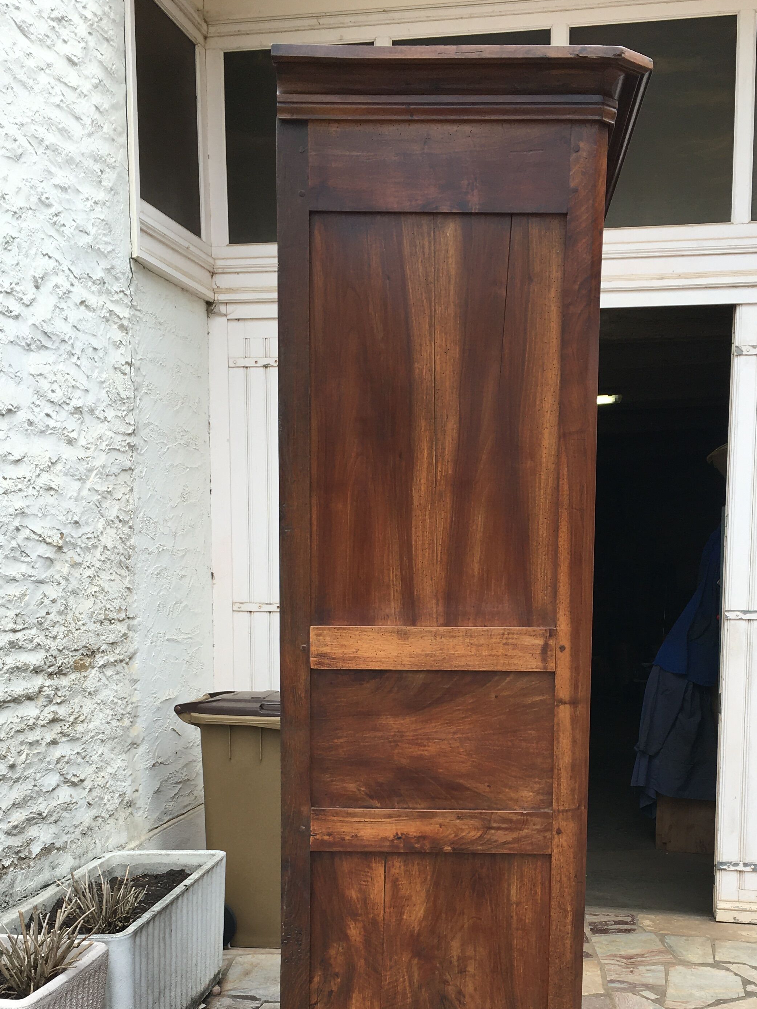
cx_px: 462
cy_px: 698
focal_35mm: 42
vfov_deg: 43.9
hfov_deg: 34.2
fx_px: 1225
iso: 25
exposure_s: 1/240
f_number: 2.2
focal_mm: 4.15
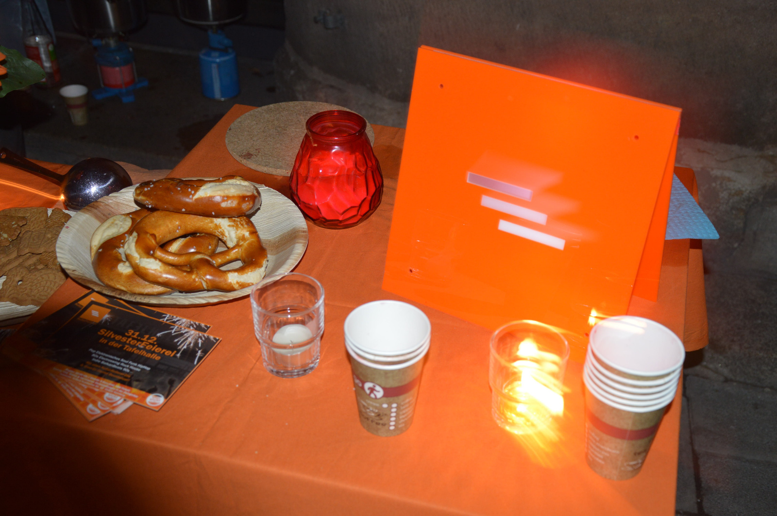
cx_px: 388
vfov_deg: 29.8
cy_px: 258
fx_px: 970
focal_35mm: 45
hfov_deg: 43.6
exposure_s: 1/6
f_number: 4.2
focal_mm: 30
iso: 400
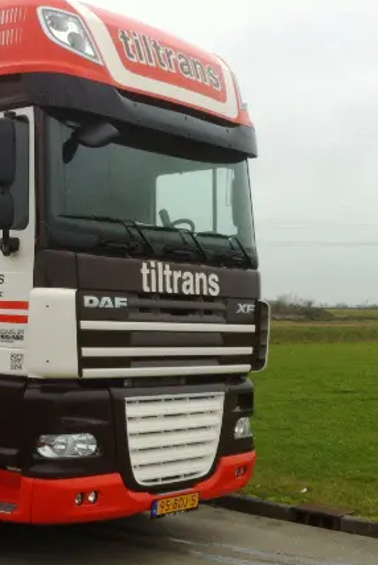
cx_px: -8
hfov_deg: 25.1
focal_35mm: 51
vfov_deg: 38.9
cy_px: 272
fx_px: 802
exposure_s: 1/120
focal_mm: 3.85
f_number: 2.8
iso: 80
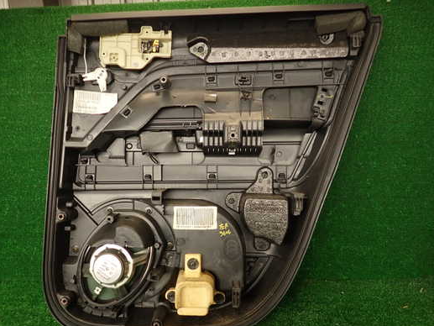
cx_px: 196
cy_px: 168
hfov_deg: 61.5
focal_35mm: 29
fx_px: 364
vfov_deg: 48.2
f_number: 2
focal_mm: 4.5
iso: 125
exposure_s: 1/60
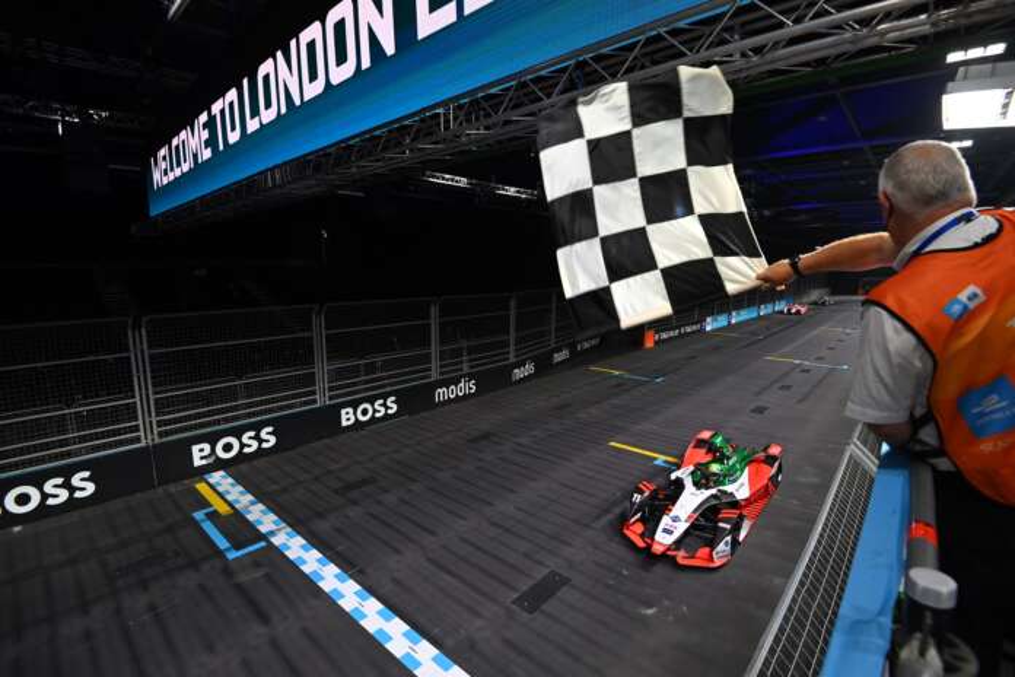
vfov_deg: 73.7
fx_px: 451
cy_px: 338
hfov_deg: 96.7
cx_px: 508
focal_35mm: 16
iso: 2000
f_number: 4.5
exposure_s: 1/800
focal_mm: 16
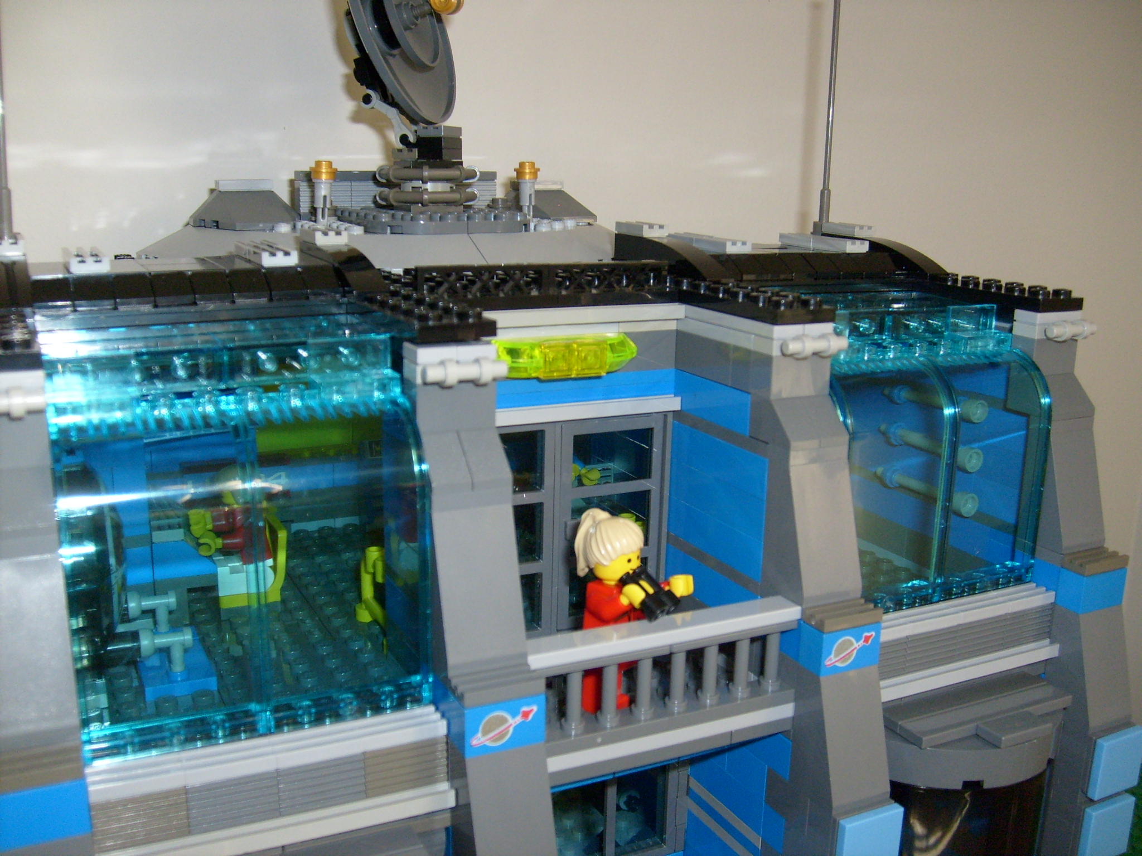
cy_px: 428
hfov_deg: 52.6
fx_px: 1155
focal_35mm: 35
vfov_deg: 40.7
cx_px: 571
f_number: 2.8
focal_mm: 5.8
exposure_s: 1/45
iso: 100
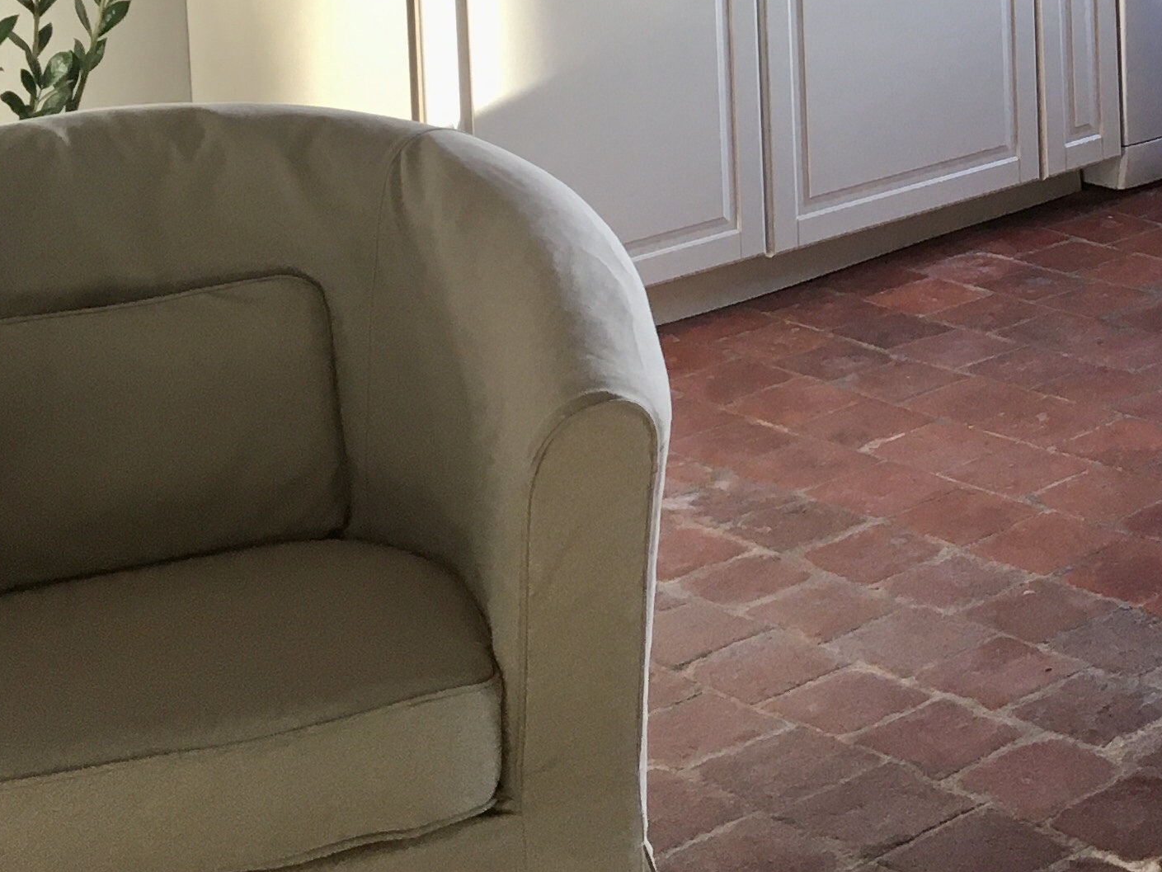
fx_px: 2786
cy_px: -255
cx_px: 1392
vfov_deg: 16.8
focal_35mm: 83
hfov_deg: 21.8
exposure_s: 1/33
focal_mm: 4.15
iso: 25
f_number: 2.2
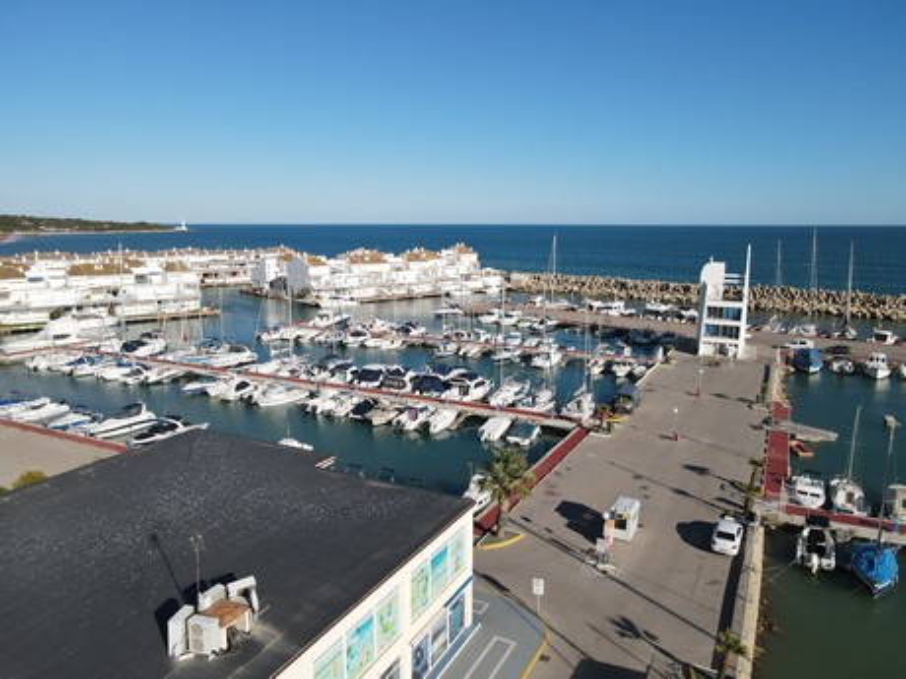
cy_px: 340
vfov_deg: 56.8
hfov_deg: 71.6
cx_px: 453
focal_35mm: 24
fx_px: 628
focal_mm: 4.5
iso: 100
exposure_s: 1/1000
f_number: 2.8
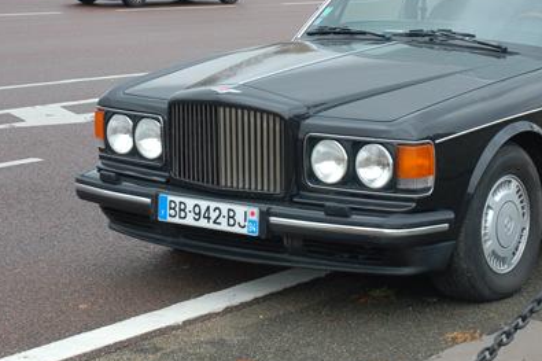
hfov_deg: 21.2
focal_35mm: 96
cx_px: 379
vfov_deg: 14.2
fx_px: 1443
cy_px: 113
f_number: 5.6
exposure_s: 1/125
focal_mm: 35
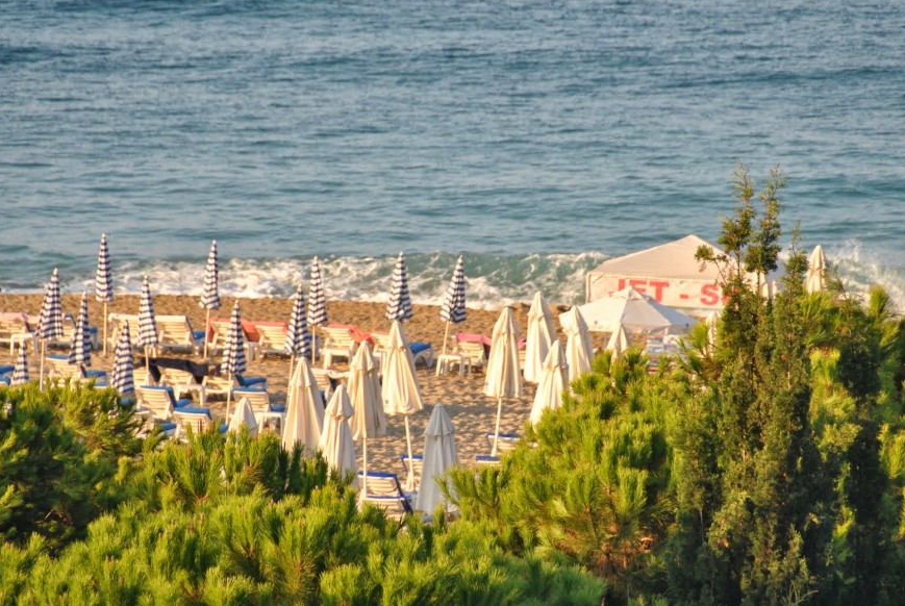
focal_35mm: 396
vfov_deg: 3.5
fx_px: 9968
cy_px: 329
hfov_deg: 5.2
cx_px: 473
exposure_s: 1/500
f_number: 5.6
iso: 250
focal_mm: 200
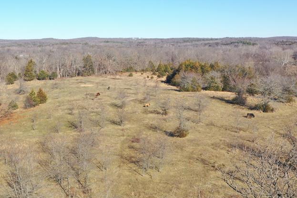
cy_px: 146
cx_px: 92
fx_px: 379
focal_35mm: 46
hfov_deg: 42.0
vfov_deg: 28.8
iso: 100
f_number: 5.6
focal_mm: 10.26
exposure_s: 1/320
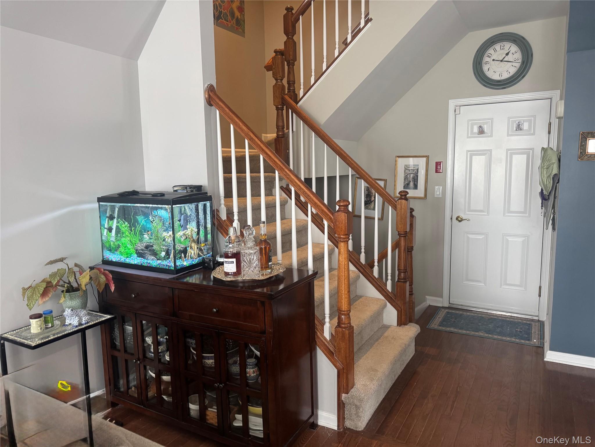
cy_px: 224
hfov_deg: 71.6
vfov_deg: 56.8
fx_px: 413
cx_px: 298
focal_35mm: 24
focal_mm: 6.76
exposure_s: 1/60
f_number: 1.78
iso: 200
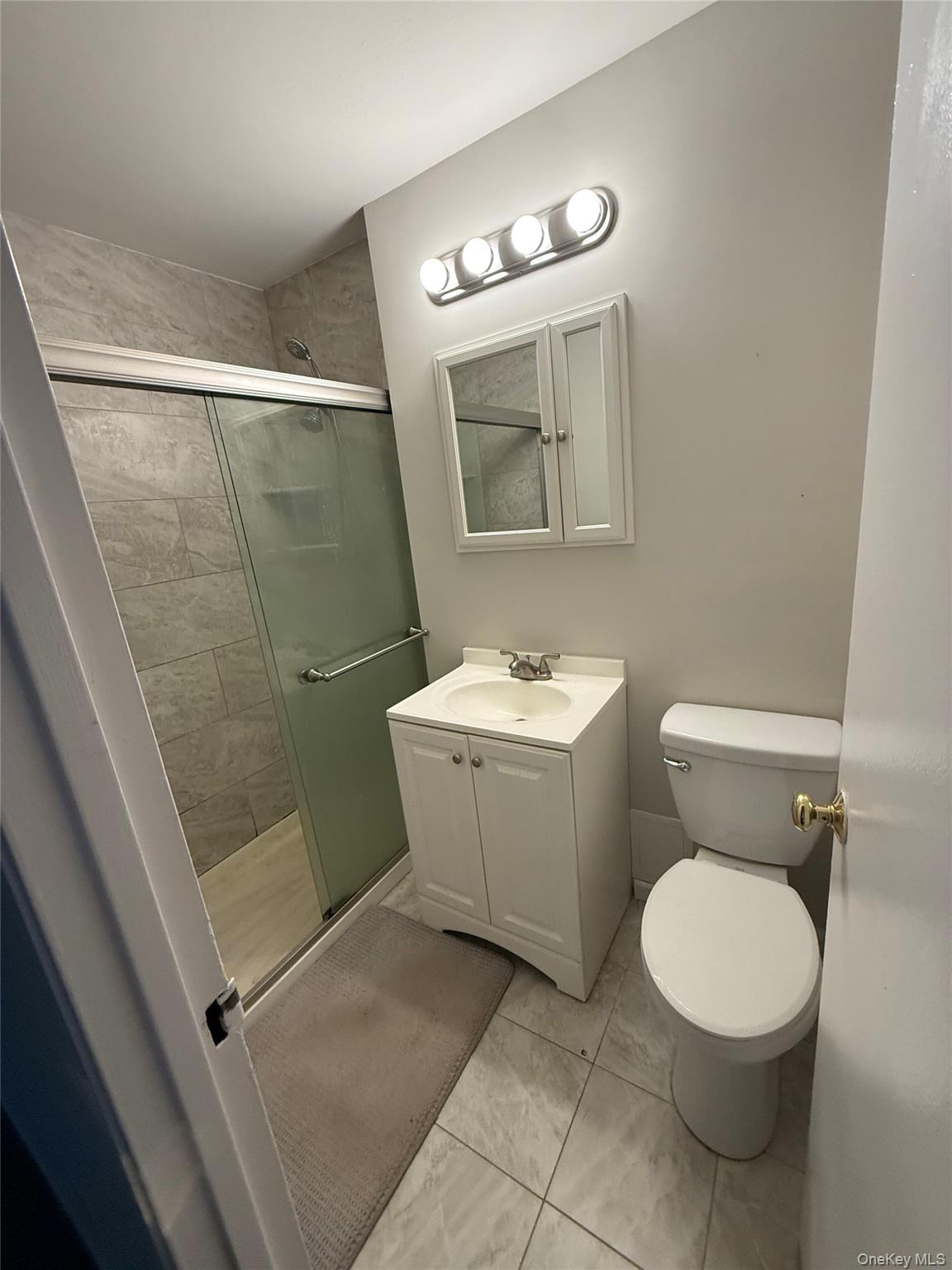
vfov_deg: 102.1
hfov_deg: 85.7
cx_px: 476
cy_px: 635
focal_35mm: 14
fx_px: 513
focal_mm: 2.22
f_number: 2.2
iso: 320
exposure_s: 1/120
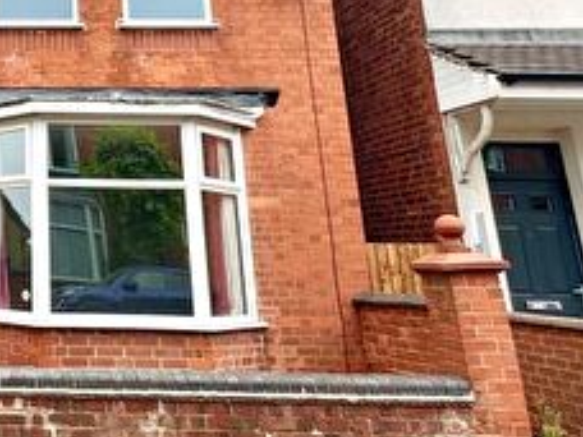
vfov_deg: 32.0
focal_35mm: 43
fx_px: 724
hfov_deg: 37.1
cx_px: -54
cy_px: 47
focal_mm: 2.2
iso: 40
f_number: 2.2
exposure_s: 1/493
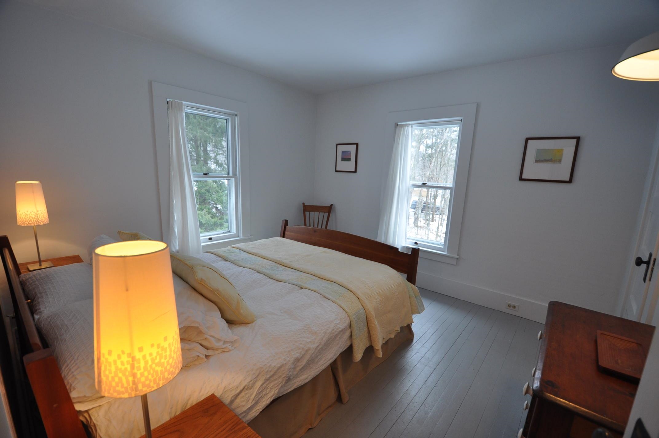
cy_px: 219
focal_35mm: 15
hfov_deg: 100.5
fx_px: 274
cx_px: 330
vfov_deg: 77.2
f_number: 4.5
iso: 400
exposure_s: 1/80
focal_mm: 10
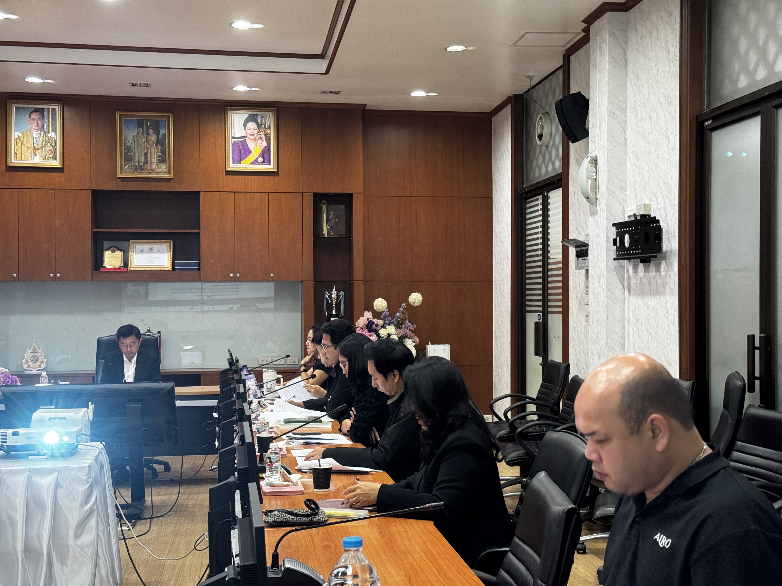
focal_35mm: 48
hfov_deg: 39.7
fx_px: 1084
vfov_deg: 30.3
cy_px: 293
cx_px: 391
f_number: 1.78
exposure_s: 1/40
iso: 320
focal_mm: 6.76
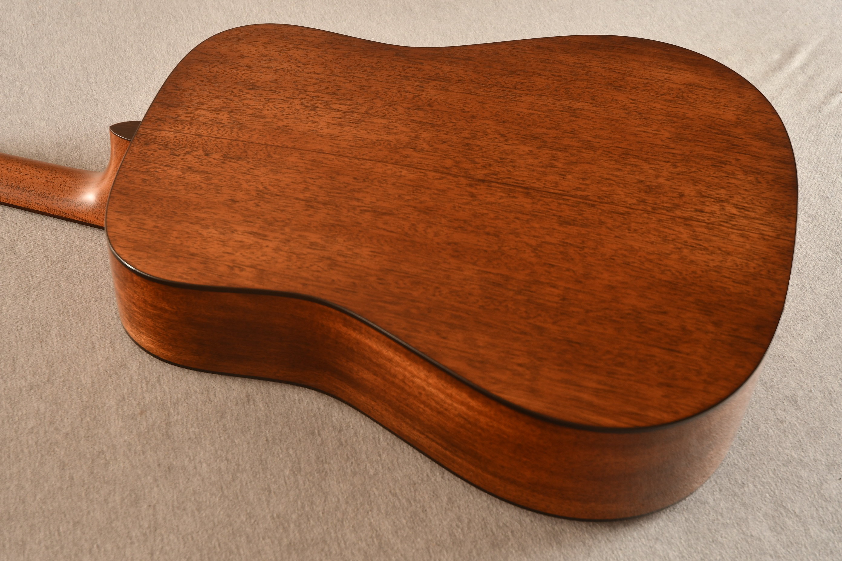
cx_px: 421
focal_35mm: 66
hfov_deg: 30.5
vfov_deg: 20.6
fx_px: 1544
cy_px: 280
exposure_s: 1/20
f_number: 5
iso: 200
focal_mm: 44
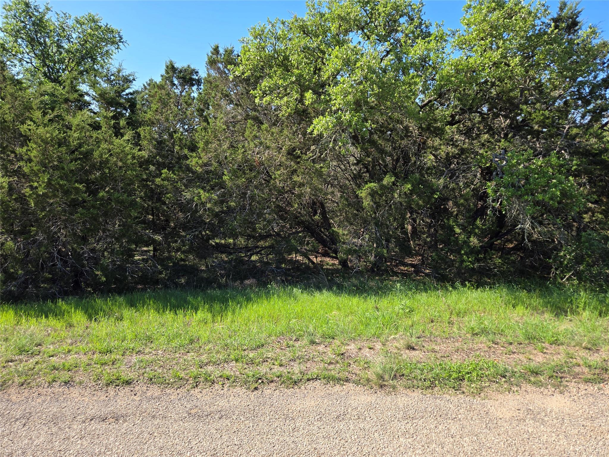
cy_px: 228
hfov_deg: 73.9
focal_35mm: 23
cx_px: 304
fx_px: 405
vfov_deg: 58.9
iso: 25
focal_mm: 5.4
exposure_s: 1/803
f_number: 1.8
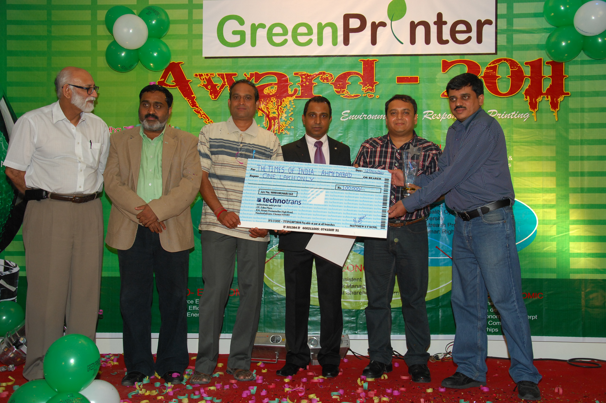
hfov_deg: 51.3
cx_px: 303
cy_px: 202
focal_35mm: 38
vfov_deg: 35.4
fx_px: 630
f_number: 5.6
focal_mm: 25
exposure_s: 1/125
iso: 400
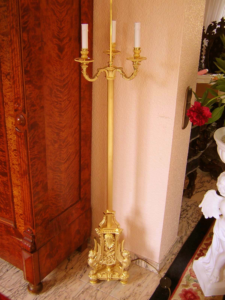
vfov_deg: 51.4
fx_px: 312
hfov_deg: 39.7
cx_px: 112
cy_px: 150
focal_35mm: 36
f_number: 2.6
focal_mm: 4.7
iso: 100
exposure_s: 1/27.8
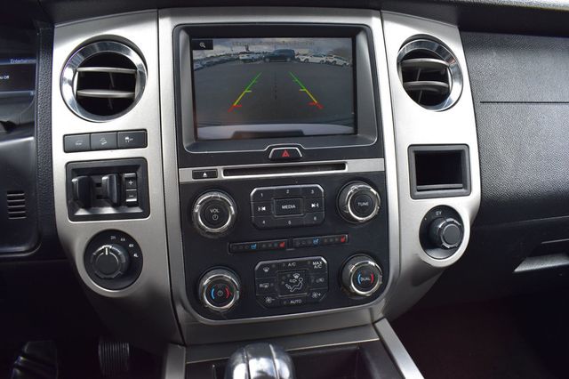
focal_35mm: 27
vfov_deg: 47.9
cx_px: 284
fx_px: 427
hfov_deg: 67.4
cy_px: 190
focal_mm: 18
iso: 400
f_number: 6.3
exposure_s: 1/20
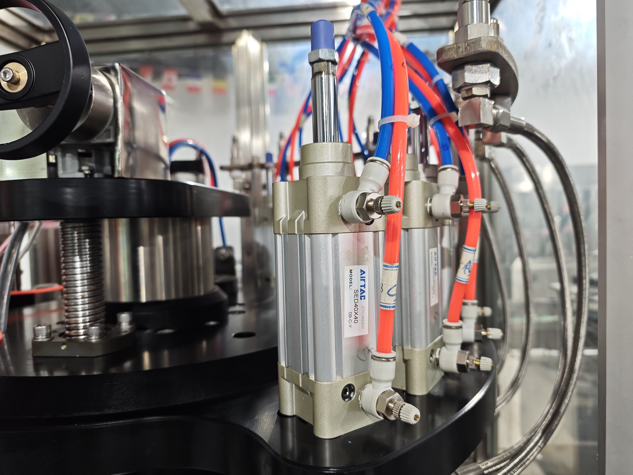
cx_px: 316
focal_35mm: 23
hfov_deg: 73.9
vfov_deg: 58.9
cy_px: 238
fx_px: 421
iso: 320
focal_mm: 6.55
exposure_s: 1/34
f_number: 1.62
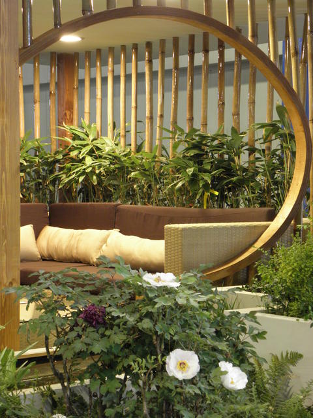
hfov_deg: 17.0
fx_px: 1049
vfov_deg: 22.5
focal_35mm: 87
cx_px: 156
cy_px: 209
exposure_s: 1/10
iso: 320
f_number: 4
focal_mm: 15.54
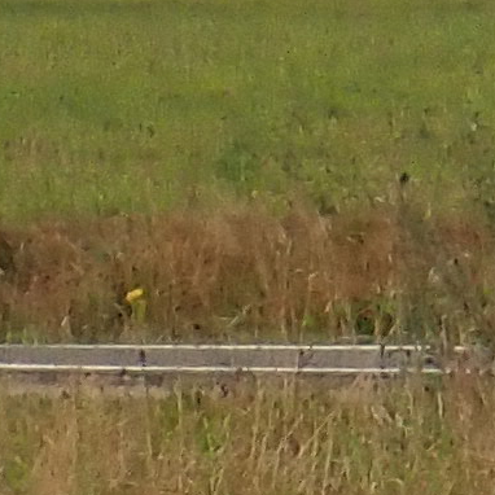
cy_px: -374
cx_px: 1168
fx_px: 12732
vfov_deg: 2.2
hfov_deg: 2.2
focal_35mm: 787
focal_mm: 15.41
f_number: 4.5
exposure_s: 1/800
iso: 200
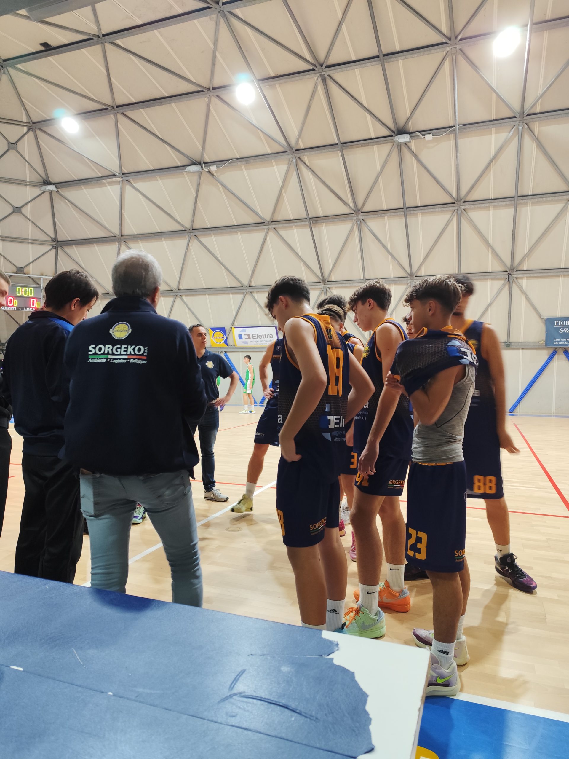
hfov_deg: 58.9
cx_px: 284
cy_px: 380
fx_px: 504
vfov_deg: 73.9
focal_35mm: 23
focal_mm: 6.19
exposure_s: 1/33.3
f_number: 1.65
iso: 640
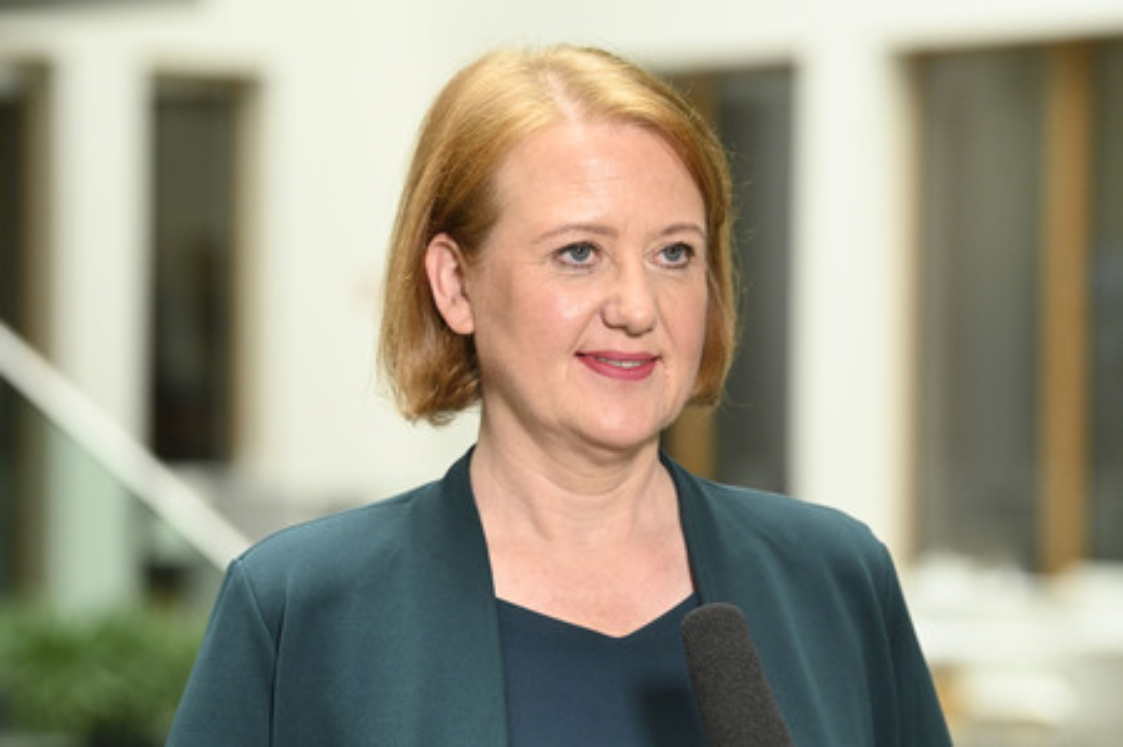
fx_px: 4831
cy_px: 374
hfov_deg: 13.3
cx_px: 562
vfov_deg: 8.8
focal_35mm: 155
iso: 3200
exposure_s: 1/500
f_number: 5
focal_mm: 155
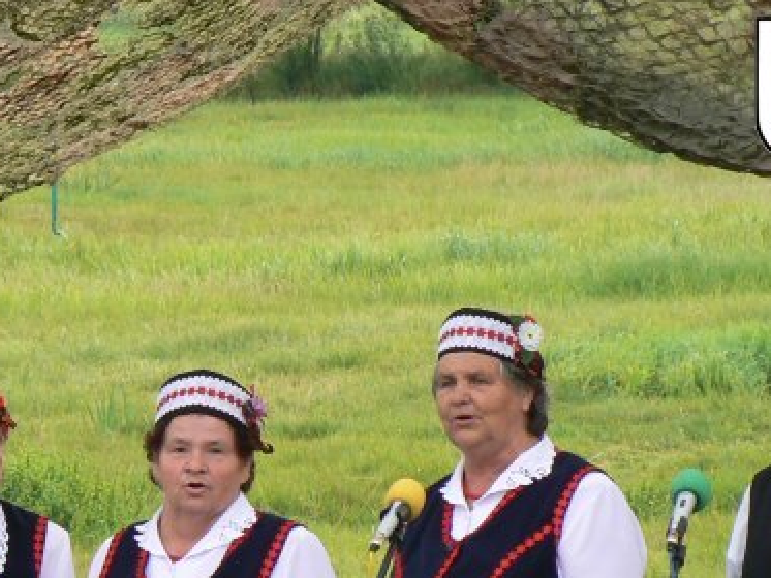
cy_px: 607
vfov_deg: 3.9
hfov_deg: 5.2
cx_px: 110
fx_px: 8511
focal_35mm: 382
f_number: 4.5
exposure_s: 1/100
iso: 80
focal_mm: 29.7
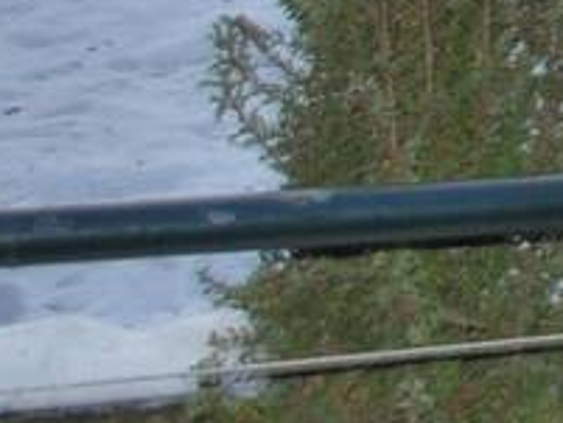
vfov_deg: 6.2
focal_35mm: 230
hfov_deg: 6.9
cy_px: -581
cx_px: 2118
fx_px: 3743
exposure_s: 1/200
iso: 100
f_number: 6.3
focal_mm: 20
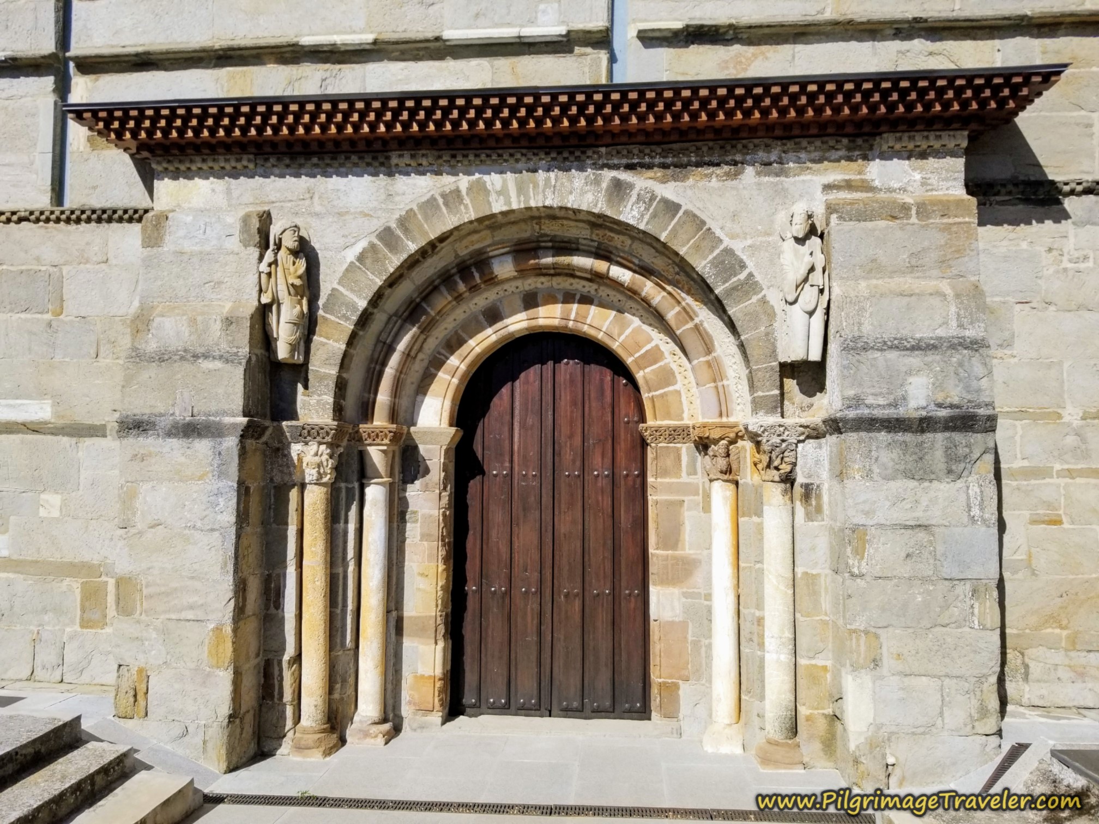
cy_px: 412
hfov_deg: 67.3
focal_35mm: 26
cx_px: 550
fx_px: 825
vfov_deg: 53.1
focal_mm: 4.3
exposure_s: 1/3320
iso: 50
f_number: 1.7
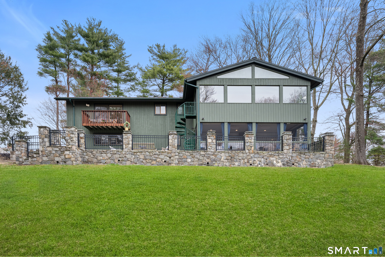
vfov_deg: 57.2
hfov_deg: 78.6
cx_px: 192
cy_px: 128
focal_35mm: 22
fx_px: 235
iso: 320
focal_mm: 22
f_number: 8
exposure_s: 1/20
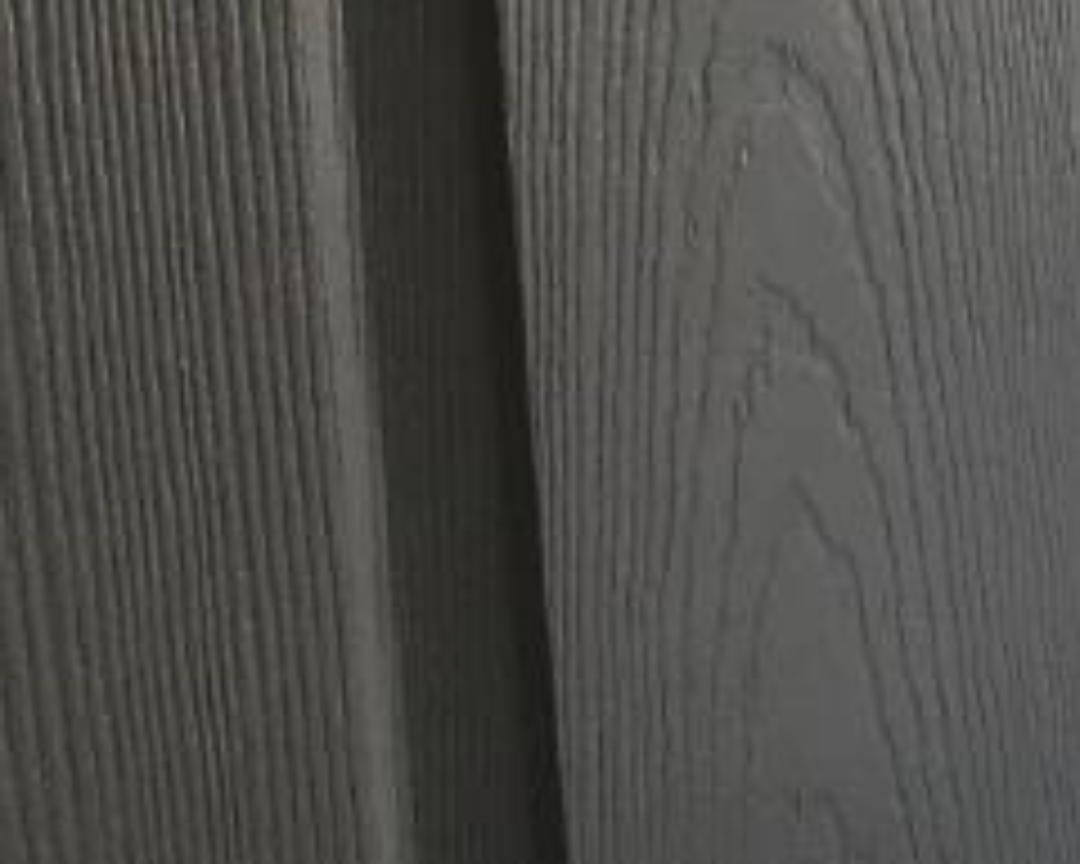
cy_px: 1339
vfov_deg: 8.8
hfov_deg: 10.4
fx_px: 5466
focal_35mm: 171
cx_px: 2106
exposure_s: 1/465
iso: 20
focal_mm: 3.99
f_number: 1.8
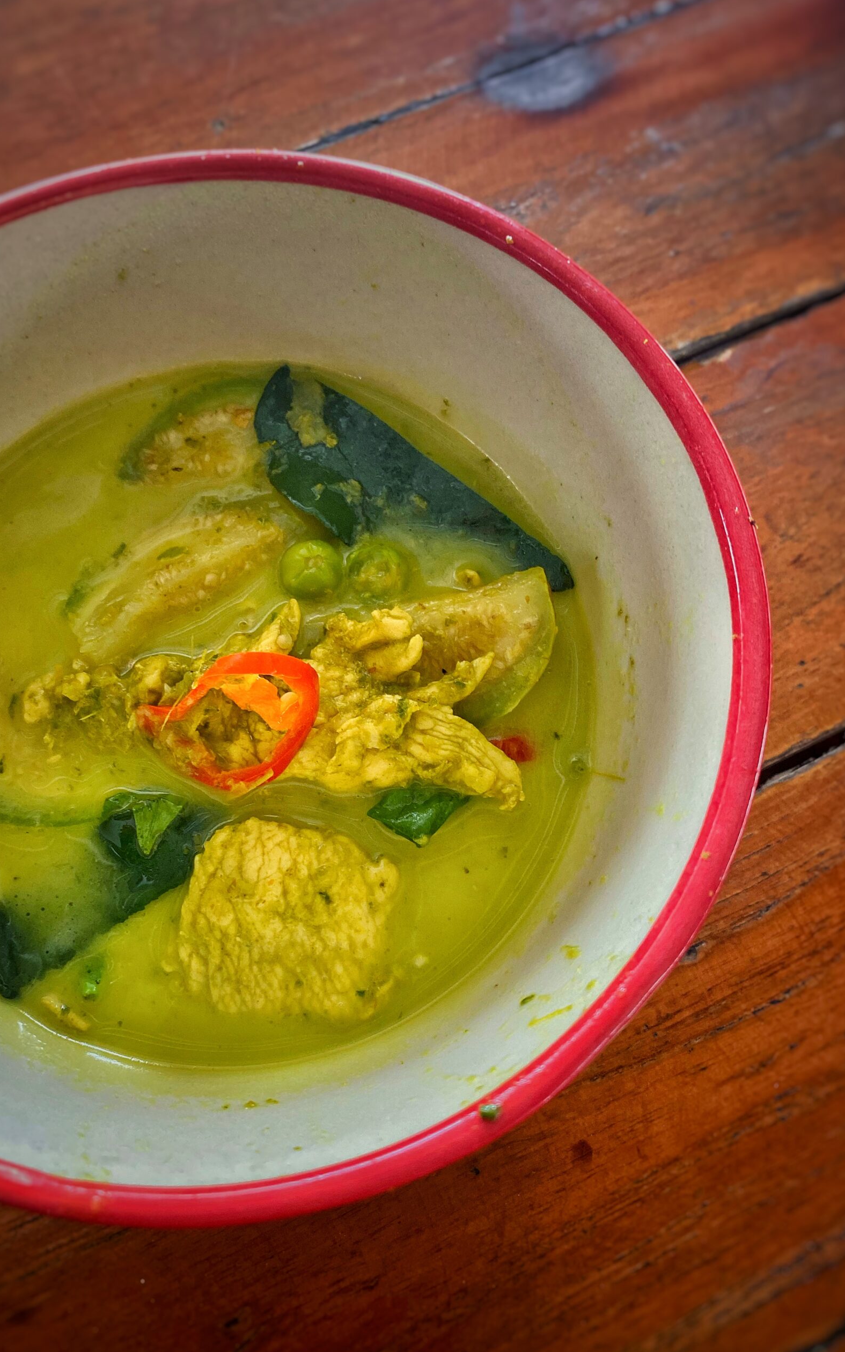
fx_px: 1032
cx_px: 367
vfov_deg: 66.5
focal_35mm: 28
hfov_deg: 44.4
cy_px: 681
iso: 160
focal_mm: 4.25
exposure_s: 1/60
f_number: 1.8
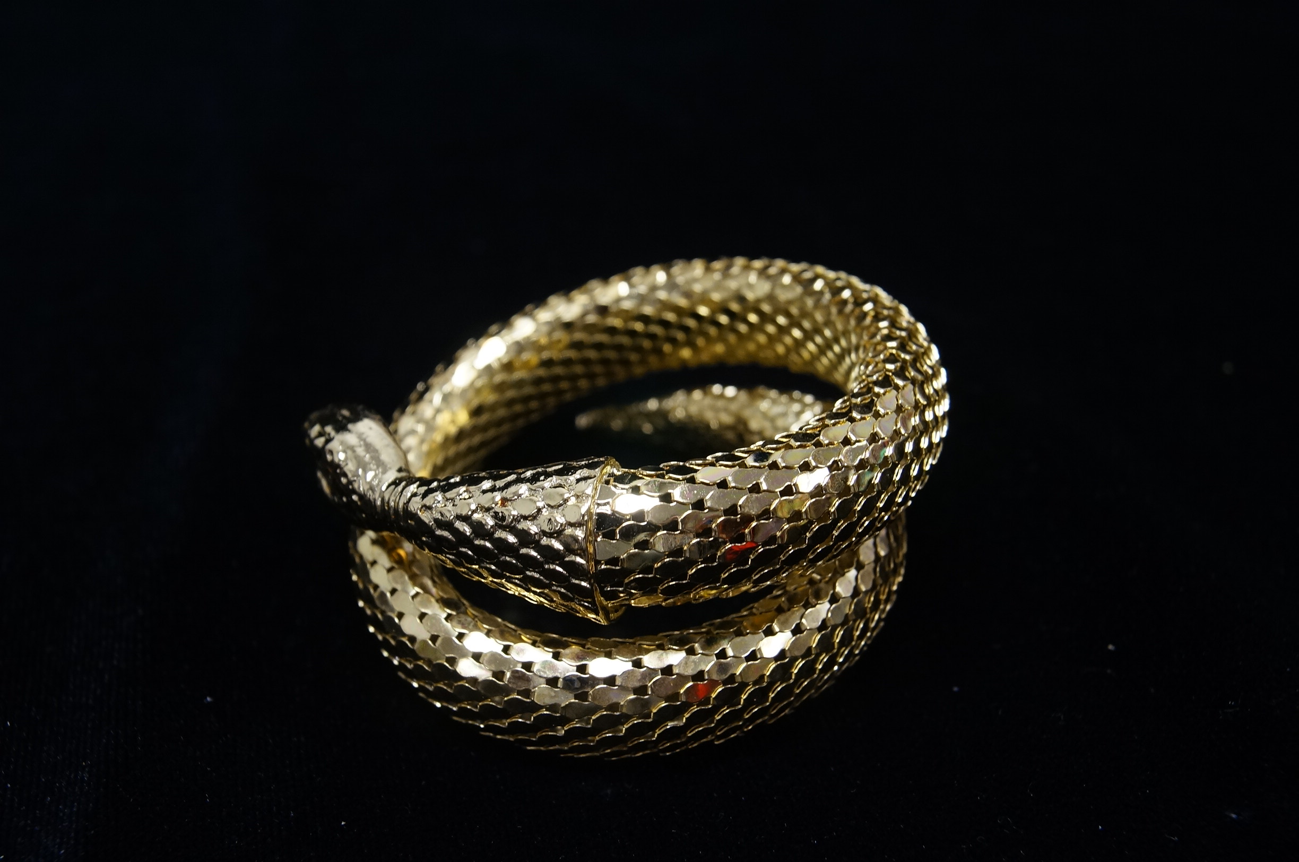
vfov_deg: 34.1
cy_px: 431
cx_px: 650
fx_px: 1405
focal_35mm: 39
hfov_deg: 49.6
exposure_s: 1/20
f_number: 8
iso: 800
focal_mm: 26
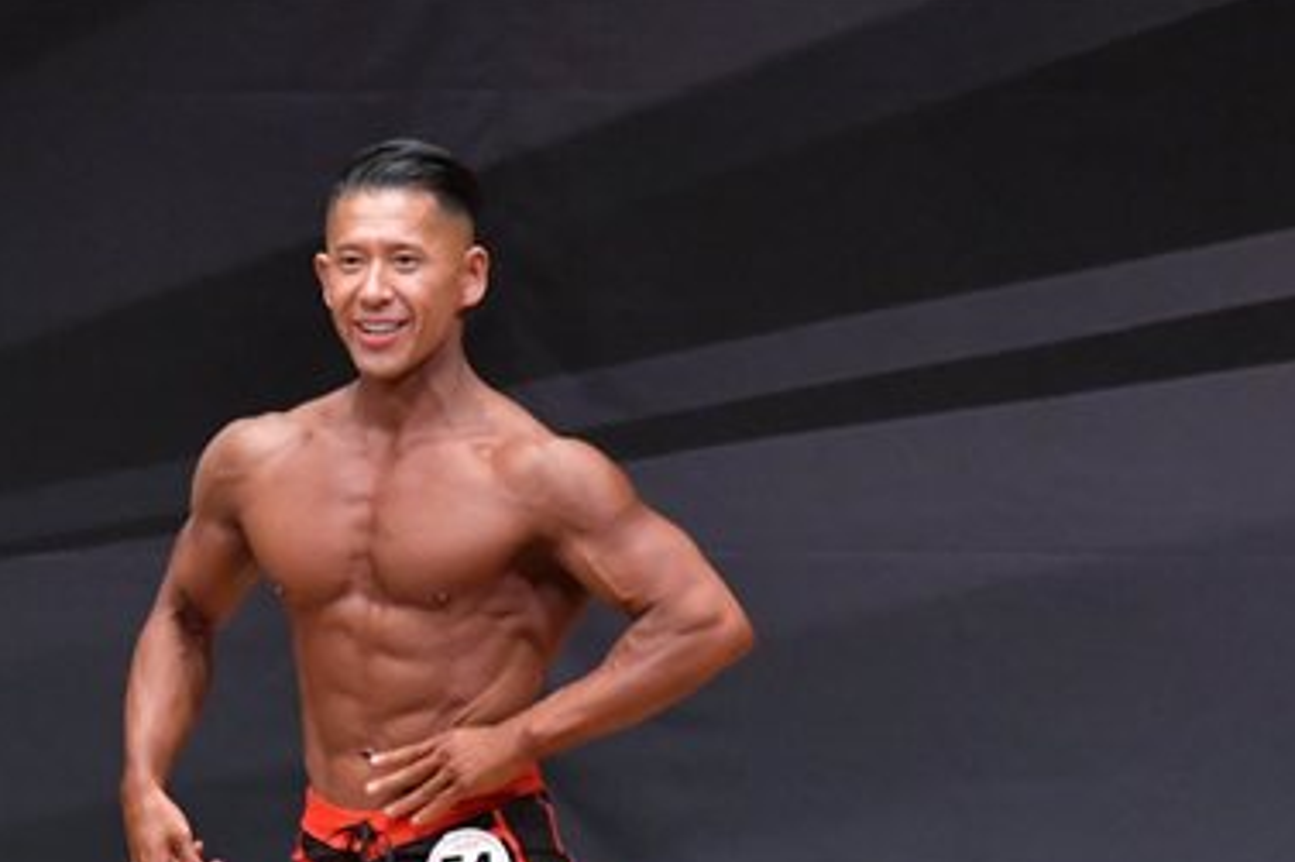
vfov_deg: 2.3
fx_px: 21069
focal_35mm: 586
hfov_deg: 3.5
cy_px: 865
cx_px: 489
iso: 6400
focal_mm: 190
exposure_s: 1/400
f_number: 5.6
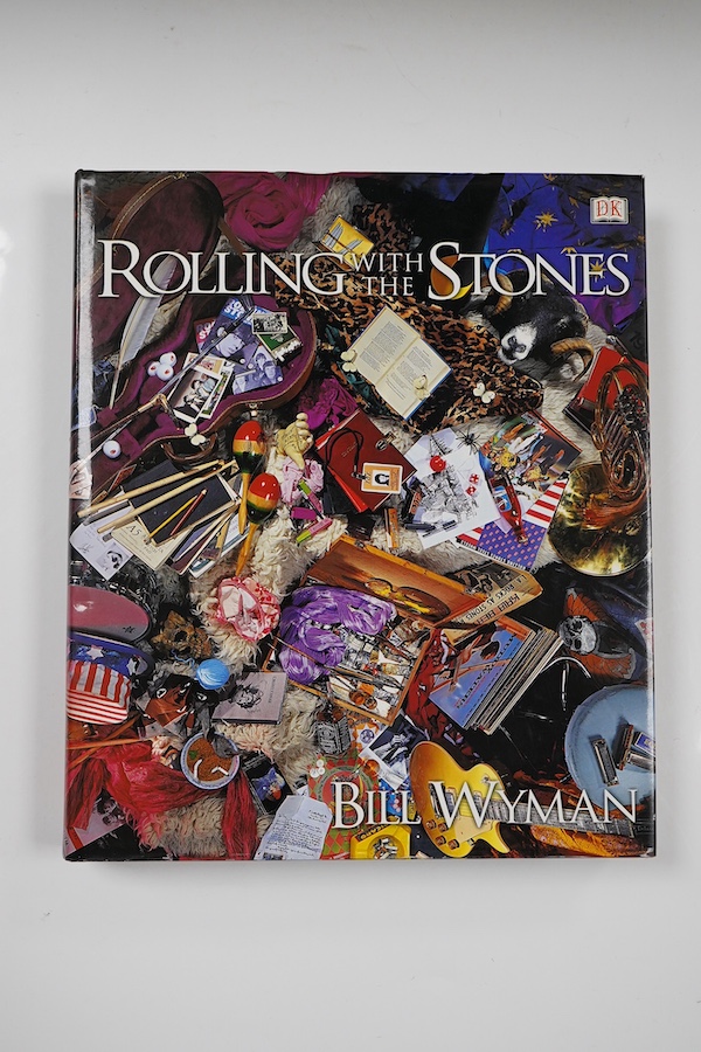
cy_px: 526
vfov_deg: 43.6
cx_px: 350
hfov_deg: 29.9
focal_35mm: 45
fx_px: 1314
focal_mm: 30
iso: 1250
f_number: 10
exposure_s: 1/125
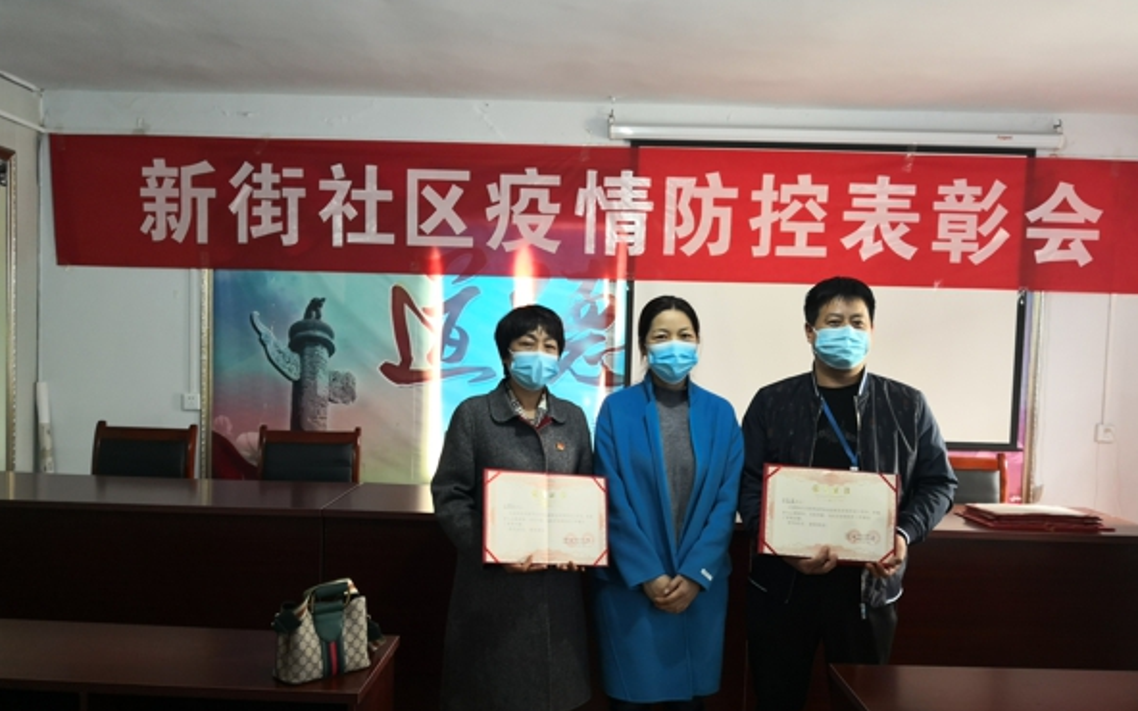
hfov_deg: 64.6
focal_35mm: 29
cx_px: 563
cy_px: 411
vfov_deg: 43.0
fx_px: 899
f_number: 1.6
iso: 200
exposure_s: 1/33.3
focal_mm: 3.95
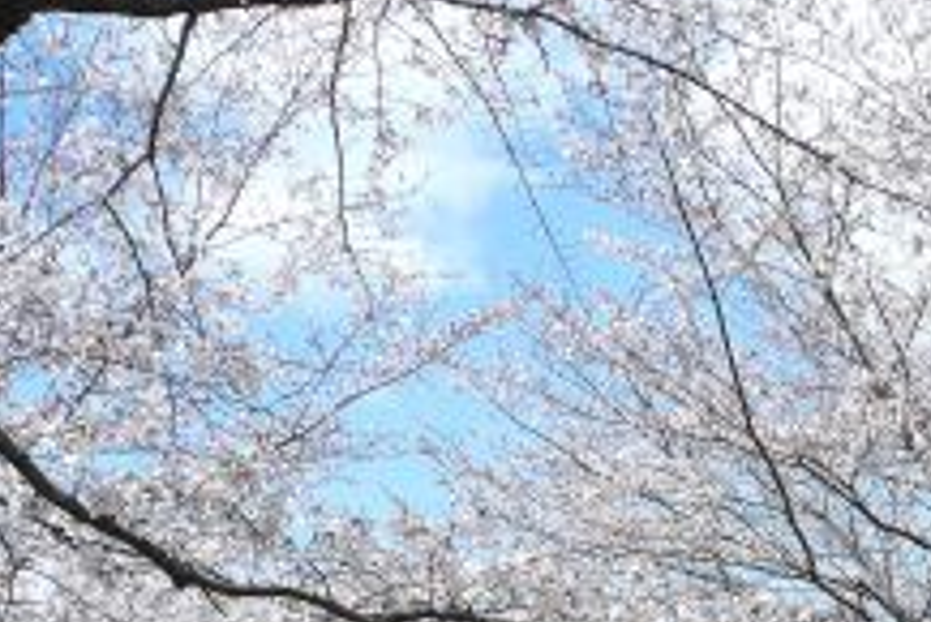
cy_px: 772
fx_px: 1811
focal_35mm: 70
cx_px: 837
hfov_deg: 27.8
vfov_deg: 18.4
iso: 100
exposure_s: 1/200
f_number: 8
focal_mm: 4.6
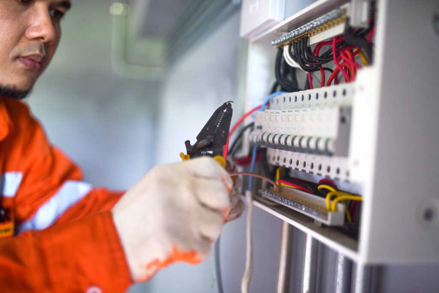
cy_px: 146
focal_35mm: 35
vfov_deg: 37.9
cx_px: 220
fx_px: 427
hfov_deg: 54.4
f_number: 1.4
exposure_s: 1/125
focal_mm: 35
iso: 400
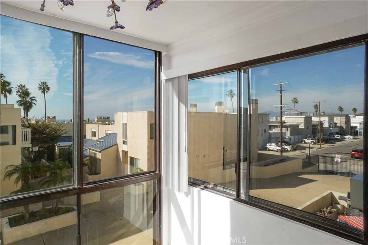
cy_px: 122
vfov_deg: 59.5
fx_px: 215
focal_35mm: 21
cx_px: 184
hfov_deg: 81.2
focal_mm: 14
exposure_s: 1/40
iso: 100
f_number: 18
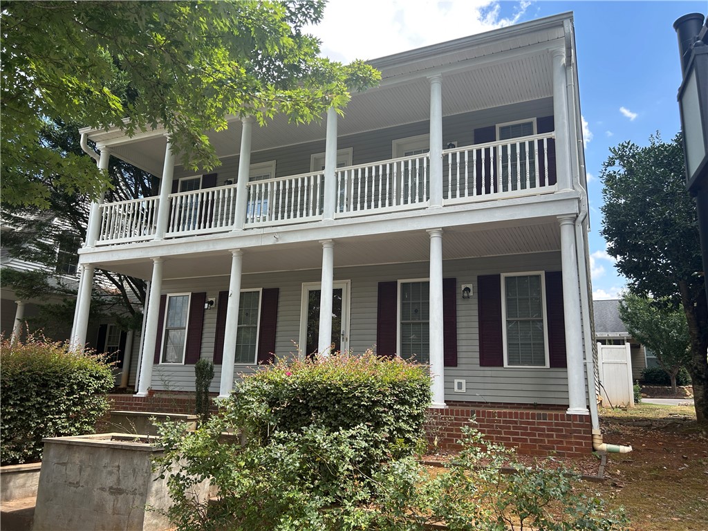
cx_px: 354
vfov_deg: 53.1
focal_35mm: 26
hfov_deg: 67.3
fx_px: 532
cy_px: 266
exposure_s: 1/949
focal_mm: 5.7
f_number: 1.5
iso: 50
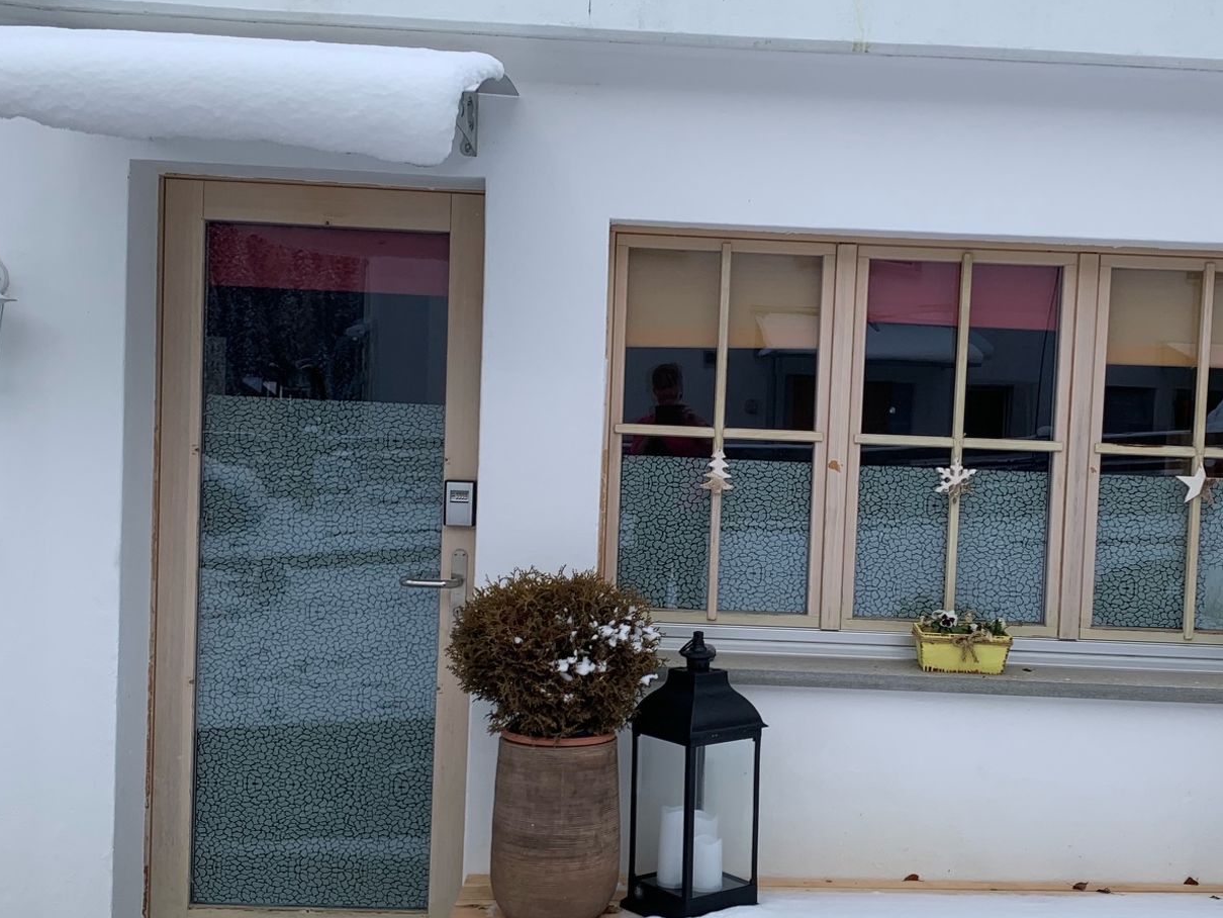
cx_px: 707
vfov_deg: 32.9
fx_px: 1555
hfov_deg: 42.8
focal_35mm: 44
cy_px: 497
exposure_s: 1/1190
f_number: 1.8
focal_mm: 4.25
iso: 25
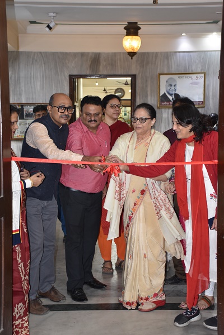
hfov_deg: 23.8
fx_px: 532
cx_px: 112
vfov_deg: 35.1
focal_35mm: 57
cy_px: 168
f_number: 4.2
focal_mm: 38
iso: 1000
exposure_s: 1/60
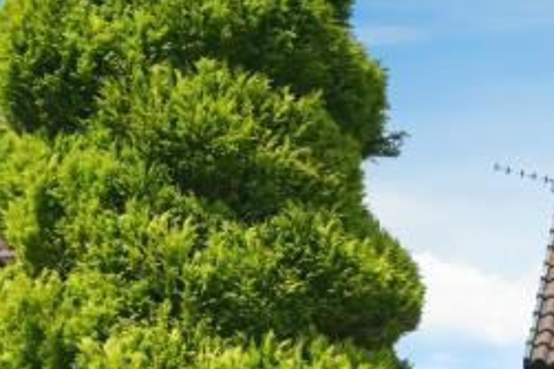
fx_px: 1507
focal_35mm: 98
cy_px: 576
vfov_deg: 13.1
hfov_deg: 16.0
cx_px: 1121
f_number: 10
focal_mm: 24
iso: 2000
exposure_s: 1/4000
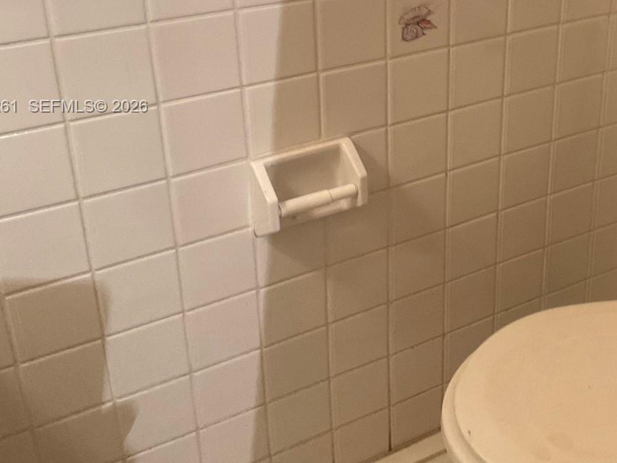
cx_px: 486
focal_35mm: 52
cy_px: 107
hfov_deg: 35.7
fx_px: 927
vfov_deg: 27.6
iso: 160
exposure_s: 1/50
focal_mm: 3
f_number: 1.8
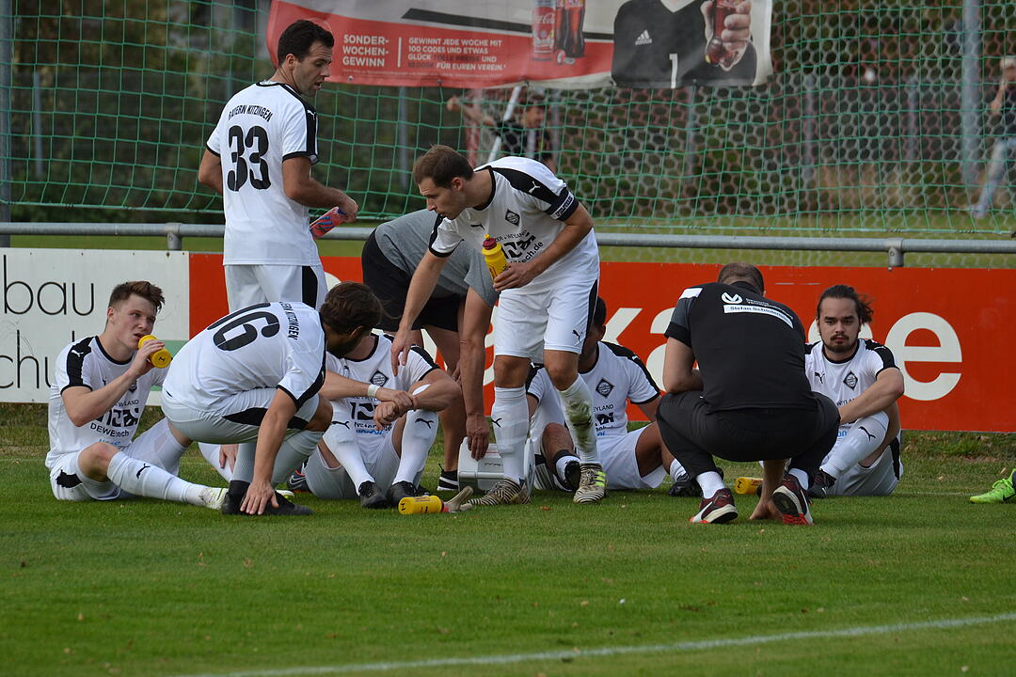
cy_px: 338
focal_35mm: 330
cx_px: 508
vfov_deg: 4.2
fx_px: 9313
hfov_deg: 6.2
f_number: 5.3
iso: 400
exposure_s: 1/640
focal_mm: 220
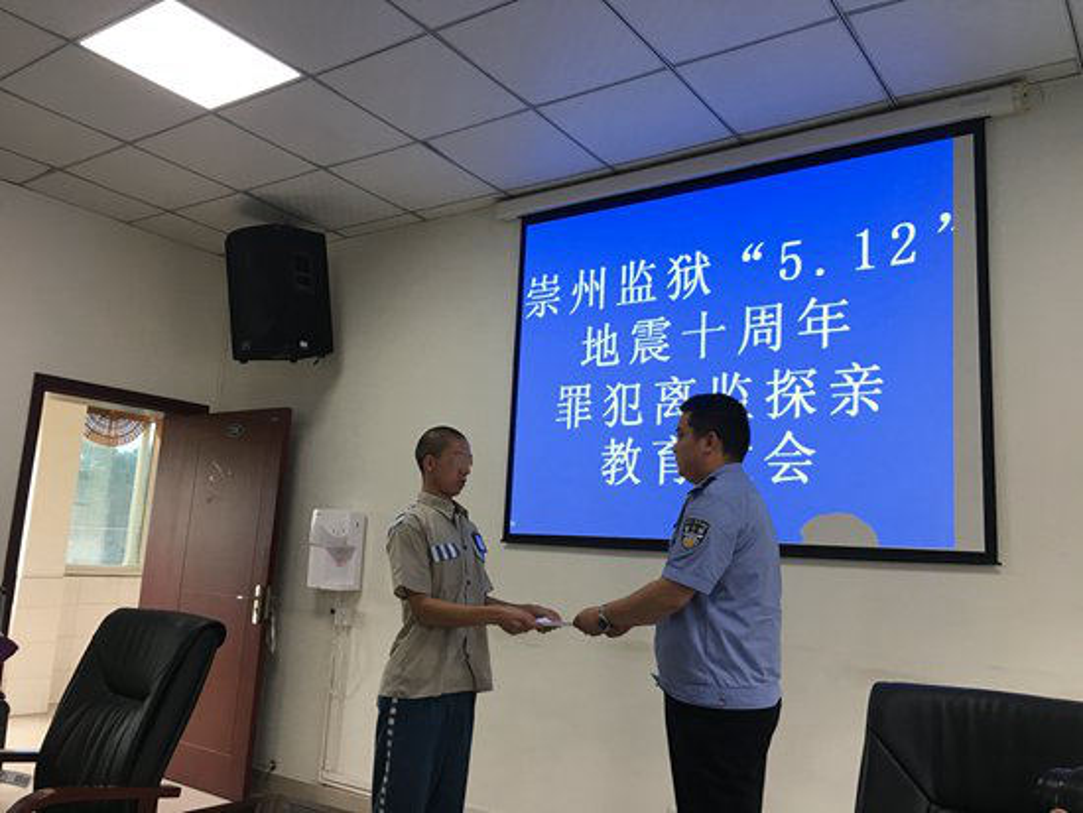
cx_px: 542
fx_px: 908
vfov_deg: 48.3
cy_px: 406
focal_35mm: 29
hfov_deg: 61.6
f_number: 2.2
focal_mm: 4.15
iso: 40
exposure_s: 1/33
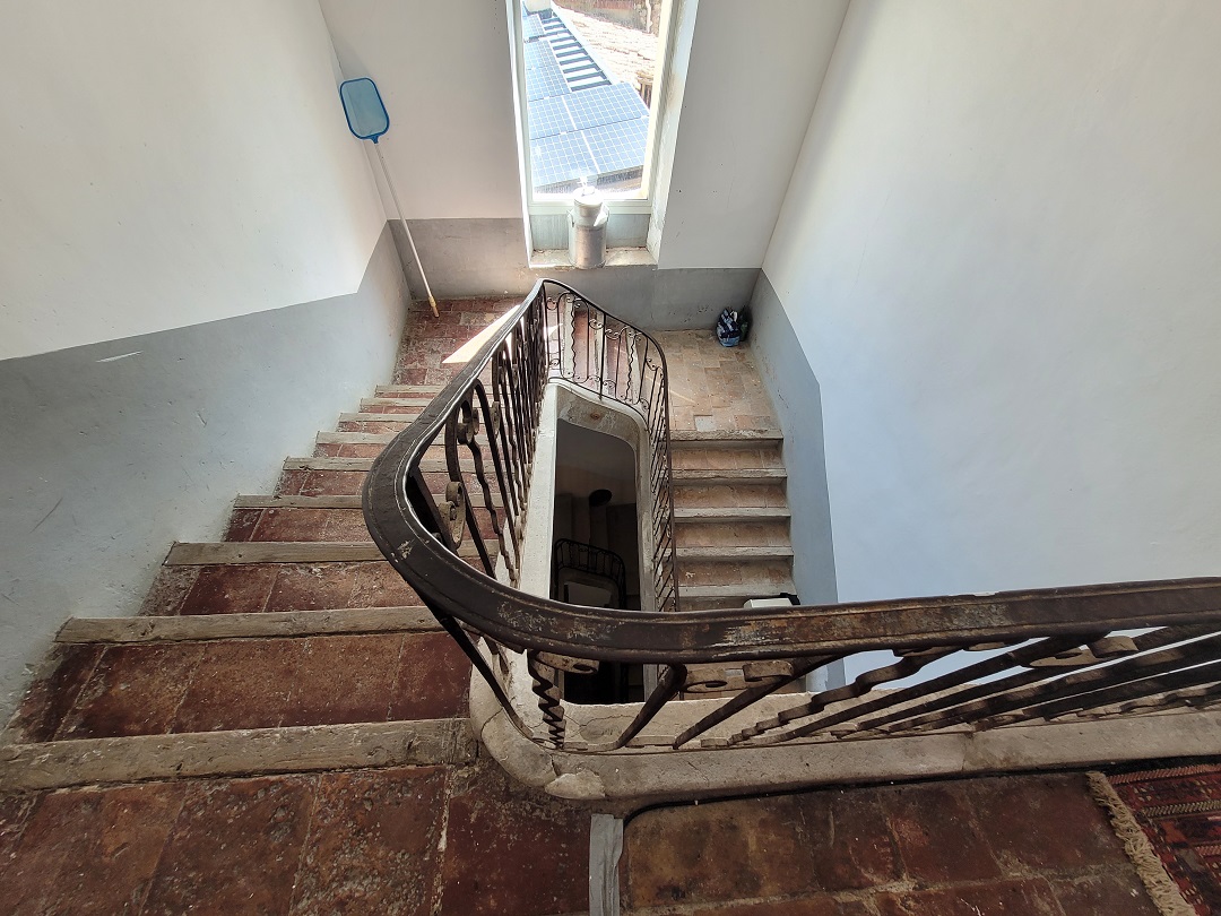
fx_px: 459
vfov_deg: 89.9
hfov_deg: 106.2
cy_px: 458
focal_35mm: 13
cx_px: 610
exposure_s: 1/50
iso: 50
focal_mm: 1.74
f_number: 2.2
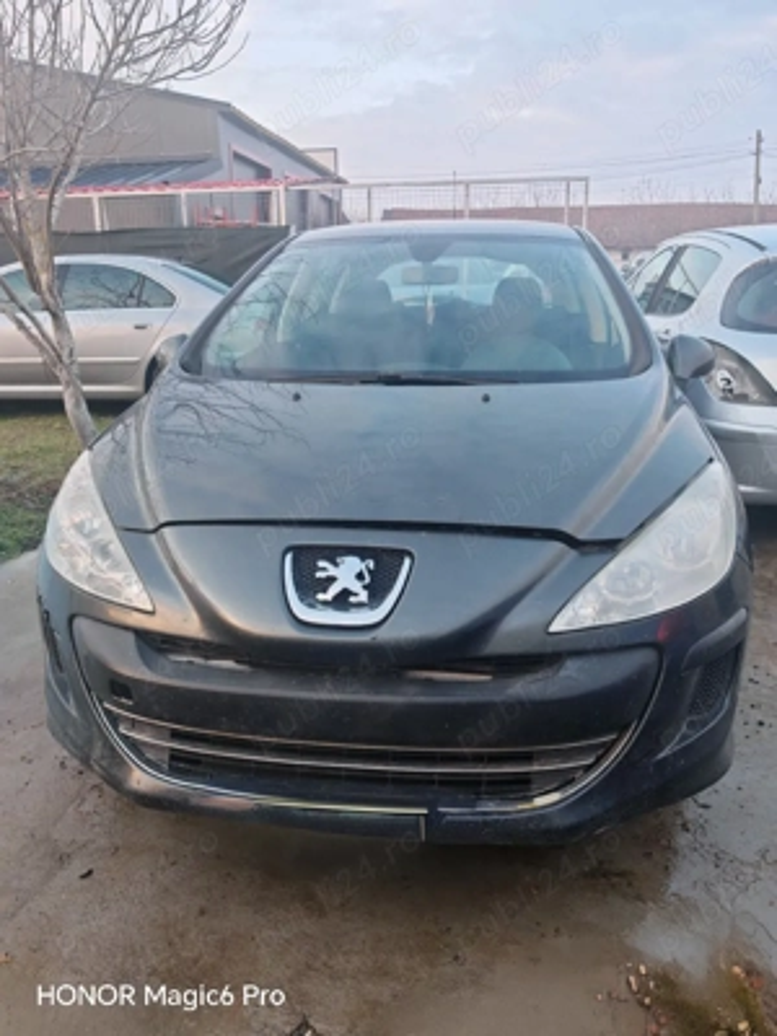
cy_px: 518
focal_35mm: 27
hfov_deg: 51.4
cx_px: 388
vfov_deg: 65.3
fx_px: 808
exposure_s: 1/100
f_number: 2
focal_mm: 6.83
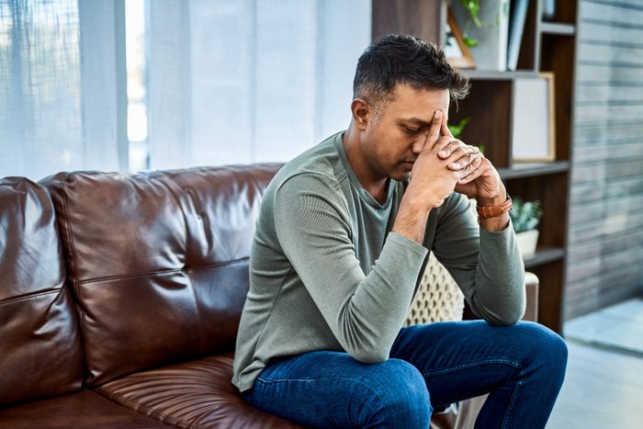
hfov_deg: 39.6
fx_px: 893
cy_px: 214
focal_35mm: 50
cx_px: 322
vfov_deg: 27.0
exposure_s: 1/200
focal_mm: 50
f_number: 2.2
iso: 400
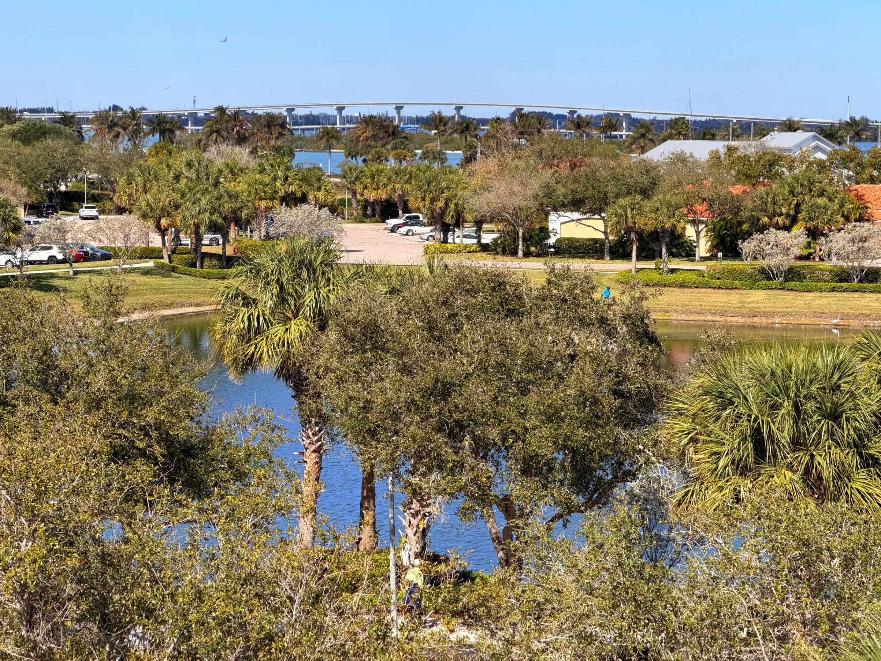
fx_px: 2545
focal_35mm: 100
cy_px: 330
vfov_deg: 14.8
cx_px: 440
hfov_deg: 19.6
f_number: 2.8
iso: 32
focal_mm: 16.89
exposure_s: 1/638
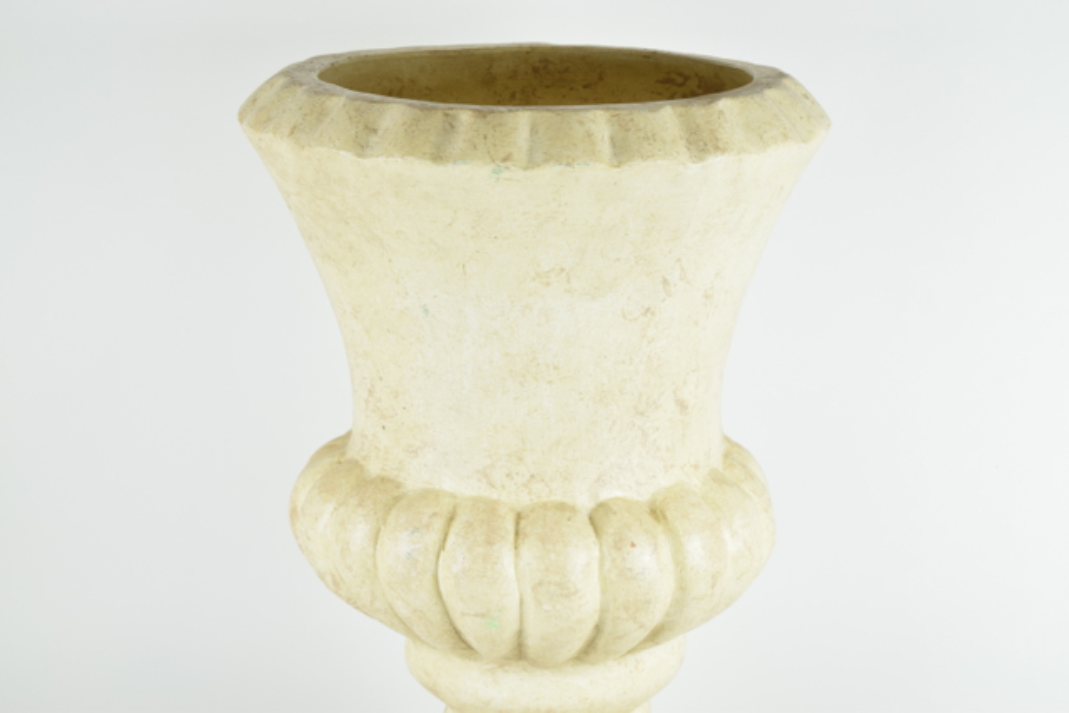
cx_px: 534
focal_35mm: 78
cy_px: 356
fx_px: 2317
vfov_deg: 17.5
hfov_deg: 26.0
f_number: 9
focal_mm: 52
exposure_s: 1/125
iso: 800
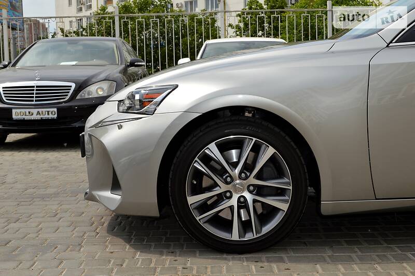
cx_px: 208
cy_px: 138
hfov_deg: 38.9
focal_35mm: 51
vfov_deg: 26.4
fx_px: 587
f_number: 10
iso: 100
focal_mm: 34
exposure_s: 1/200
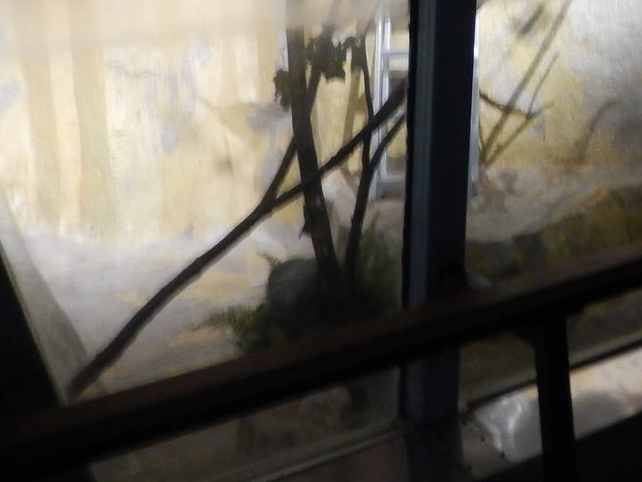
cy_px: -50
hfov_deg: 31.0
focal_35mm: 56
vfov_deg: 24.4
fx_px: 1039
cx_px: 688
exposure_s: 1/8
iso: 400
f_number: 3.4
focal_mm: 4.5
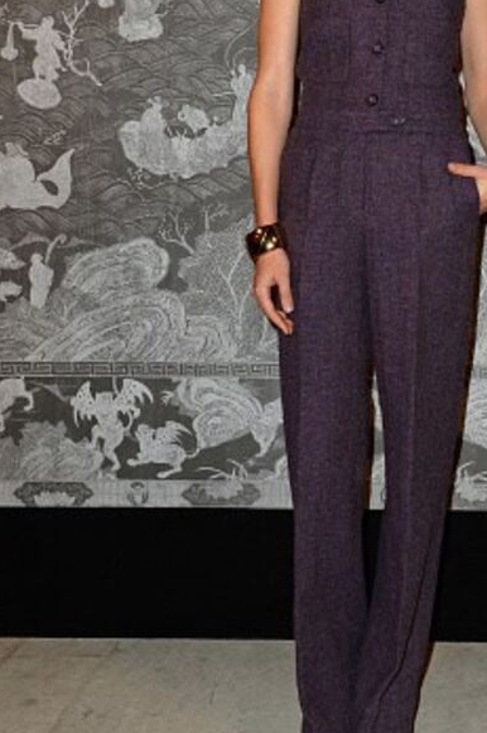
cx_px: 390
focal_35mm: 65
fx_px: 1322
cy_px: 216
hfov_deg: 20.6
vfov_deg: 30.6
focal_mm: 38
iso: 1000
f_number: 8
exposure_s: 1/160
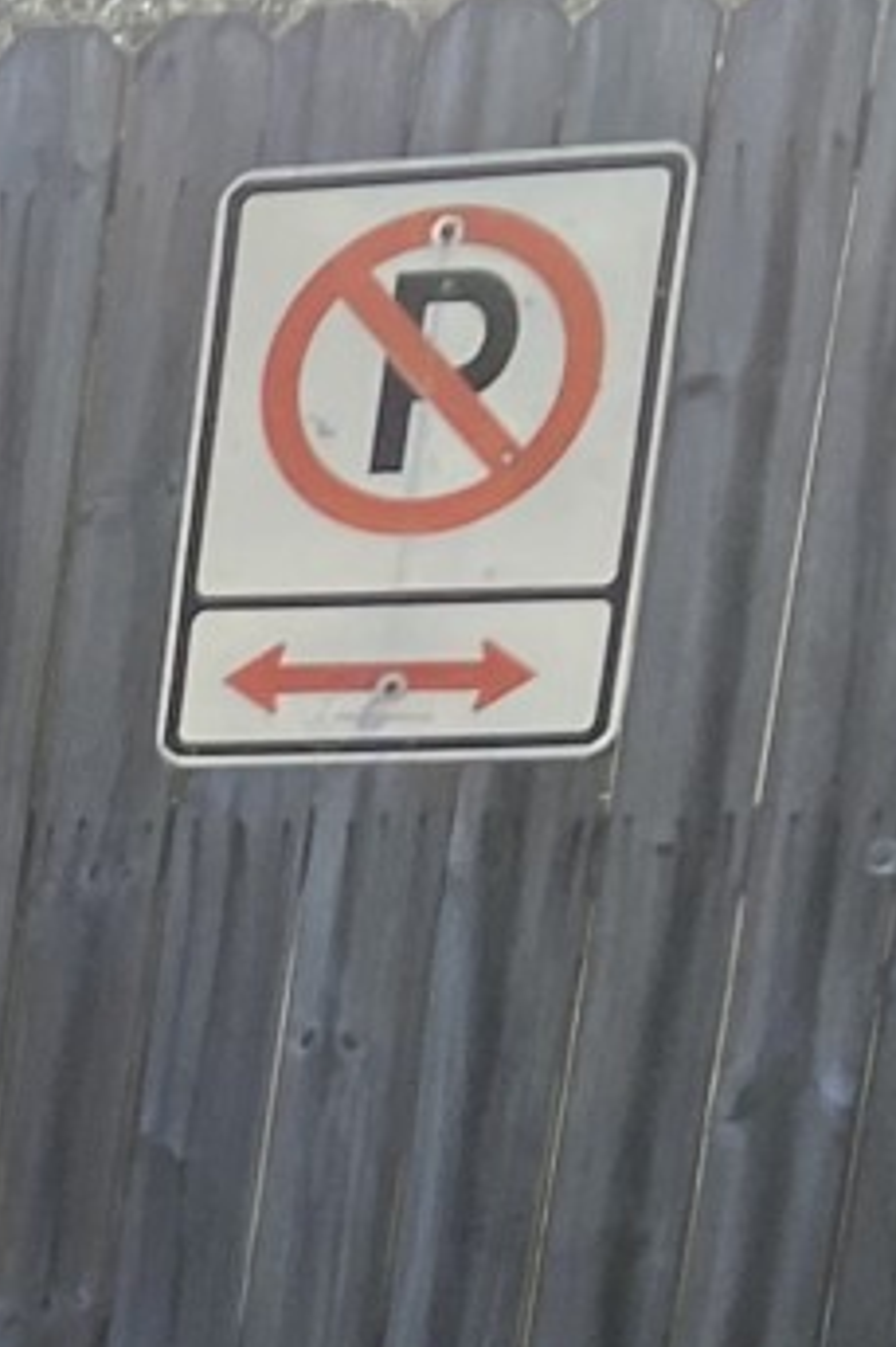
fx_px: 6016
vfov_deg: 11.4
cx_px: -2755
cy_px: 2776
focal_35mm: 161
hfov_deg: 6.6
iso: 32
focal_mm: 4.25
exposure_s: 1/1159
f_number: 1.8
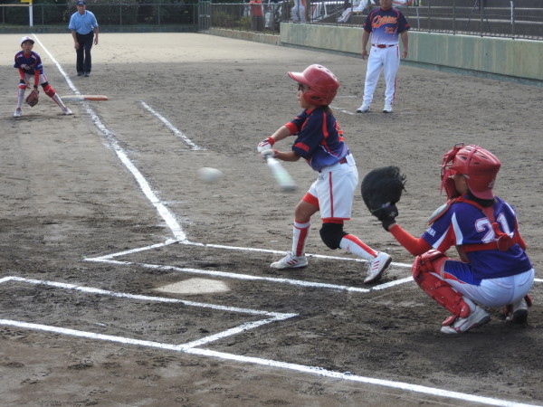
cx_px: 272
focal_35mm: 95
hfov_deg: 20.7
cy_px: 204
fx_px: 1490
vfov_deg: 15.6
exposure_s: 1/250
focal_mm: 17
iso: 100
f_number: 4.8
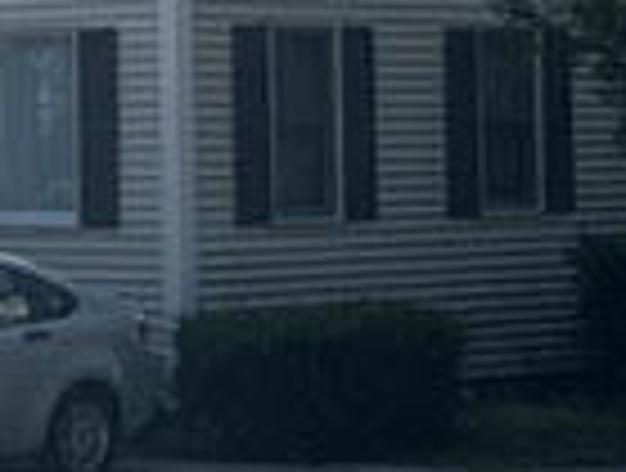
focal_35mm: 191
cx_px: -36
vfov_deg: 7.8
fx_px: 3463
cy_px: 67
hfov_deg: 10.2
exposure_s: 1/8000
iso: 50
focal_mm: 5.7
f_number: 1.5
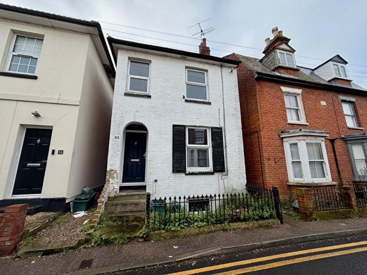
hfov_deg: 102.1
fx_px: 148
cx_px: 184
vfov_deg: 85.7
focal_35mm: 14
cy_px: 138
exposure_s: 1/502
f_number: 2.2
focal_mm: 2.22
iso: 50
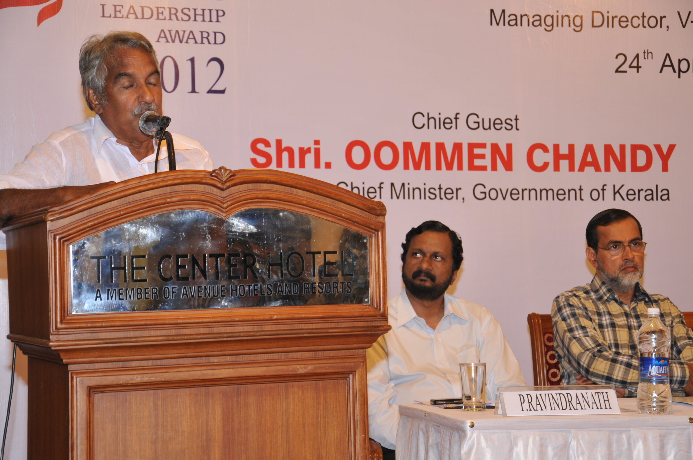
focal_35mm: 87
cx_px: 346
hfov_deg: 23.4
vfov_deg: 15.7
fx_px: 1673
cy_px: 230
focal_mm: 58
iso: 400
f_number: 5.6
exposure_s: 1/25
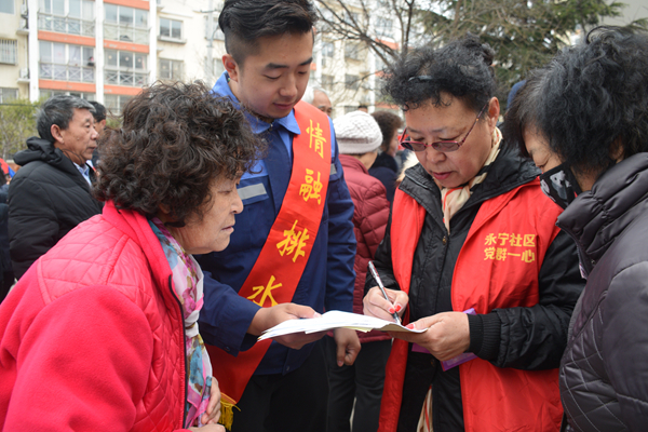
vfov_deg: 47.9
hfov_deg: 67.4
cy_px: 216
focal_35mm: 27
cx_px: 324
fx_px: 486
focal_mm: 18
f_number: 5
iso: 400
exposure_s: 1/125
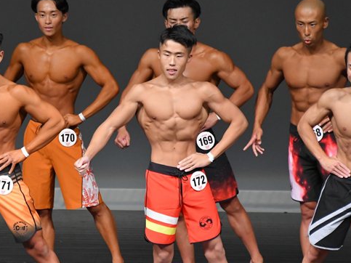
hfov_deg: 3.4
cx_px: 90
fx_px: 5859
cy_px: 165
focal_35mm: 578
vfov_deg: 2.6
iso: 4000
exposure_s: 1/400
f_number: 5.6
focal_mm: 250
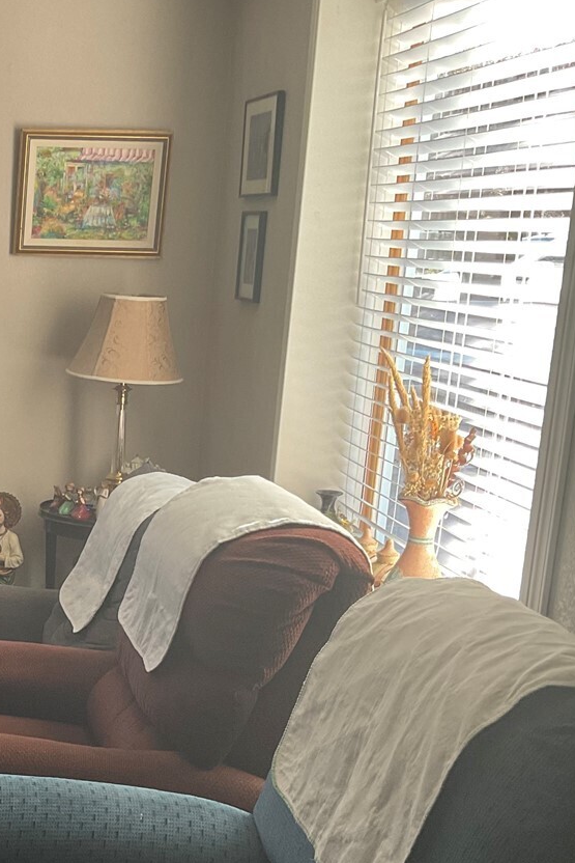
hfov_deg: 21.5
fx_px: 1389
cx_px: -142
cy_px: 592
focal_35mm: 58
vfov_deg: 34.1
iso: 64
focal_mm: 3
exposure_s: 1/120
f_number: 1.8
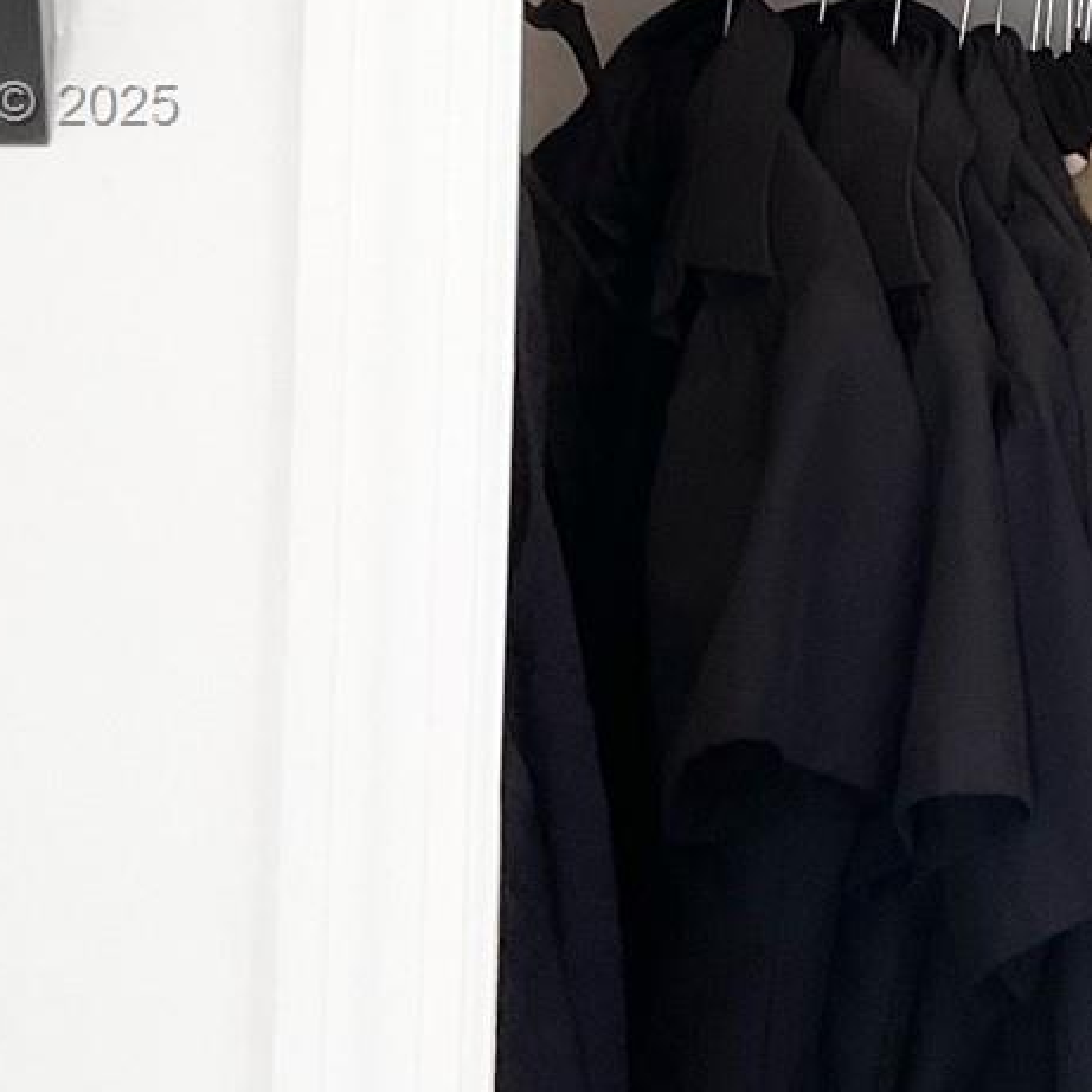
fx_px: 3176
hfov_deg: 18.4
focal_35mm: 89
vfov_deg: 19.2
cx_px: 1334
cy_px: 107
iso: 50
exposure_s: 1/120
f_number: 1.8
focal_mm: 3
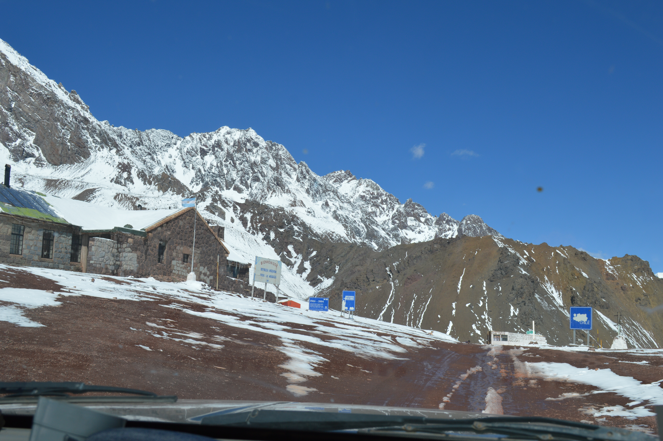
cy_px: 220
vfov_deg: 31.8
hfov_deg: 46.4
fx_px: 773
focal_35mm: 42
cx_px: 332
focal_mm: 28
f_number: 9
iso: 100
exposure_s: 1/320
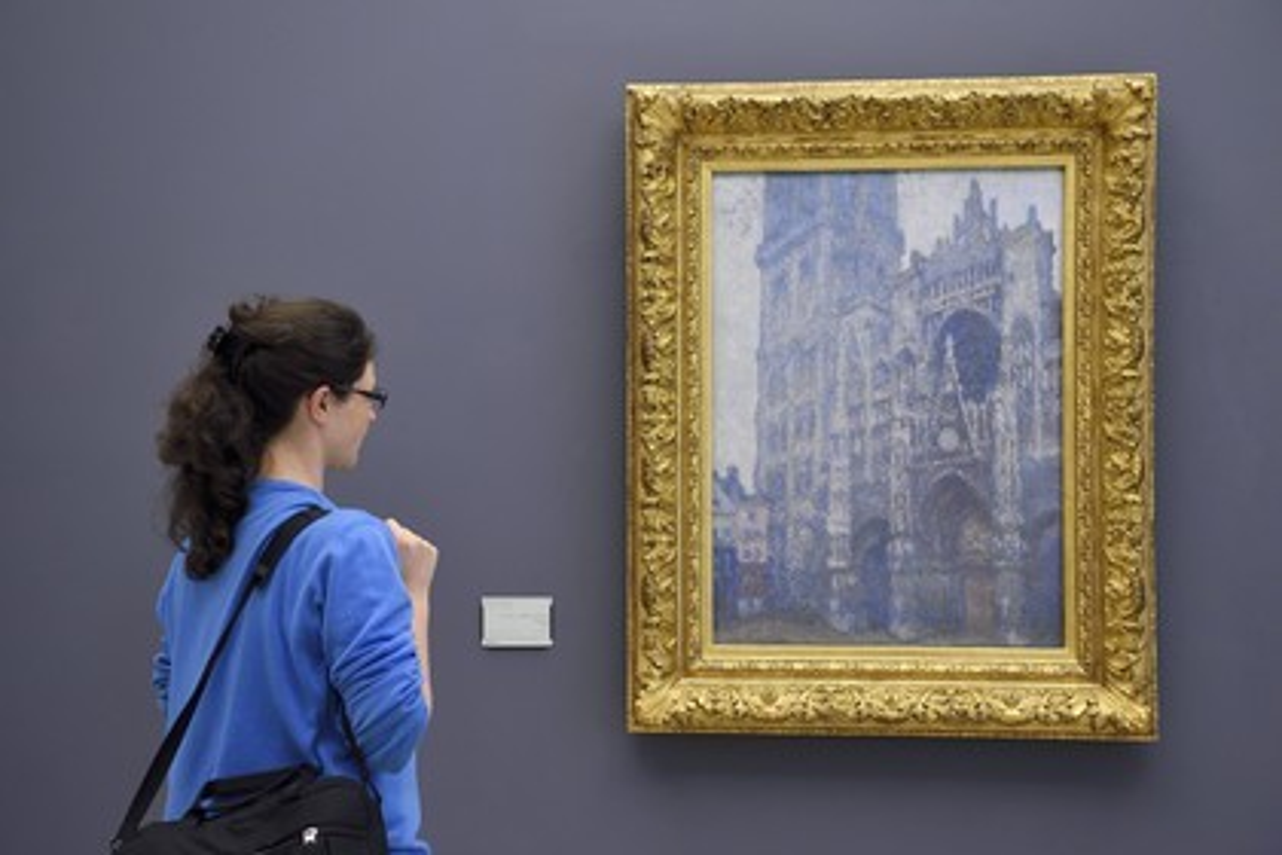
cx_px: 641
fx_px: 2065
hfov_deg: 34.5
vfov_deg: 23.4
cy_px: 428
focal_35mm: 58
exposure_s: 1/40
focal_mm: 58
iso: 1600
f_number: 5
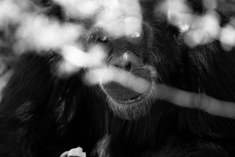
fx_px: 3916
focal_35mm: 600
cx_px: 118
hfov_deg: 3.4
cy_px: 78
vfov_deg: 2.3
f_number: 6.3
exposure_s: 1/1250
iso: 3600
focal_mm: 600
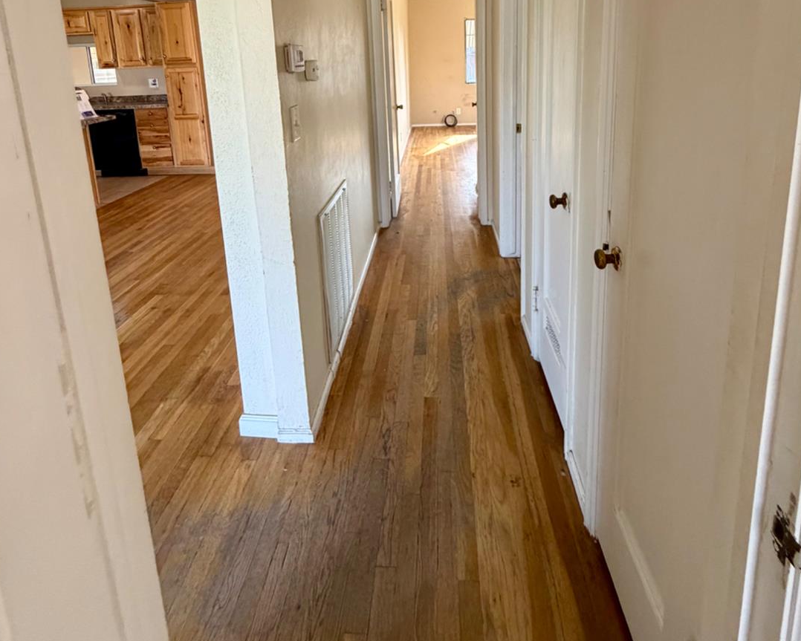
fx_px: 451
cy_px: 133
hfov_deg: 83.3
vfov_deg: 64.9
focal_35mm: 19
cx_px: 408
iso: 250
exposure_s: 1/121
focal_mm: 2.22
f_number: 2.2
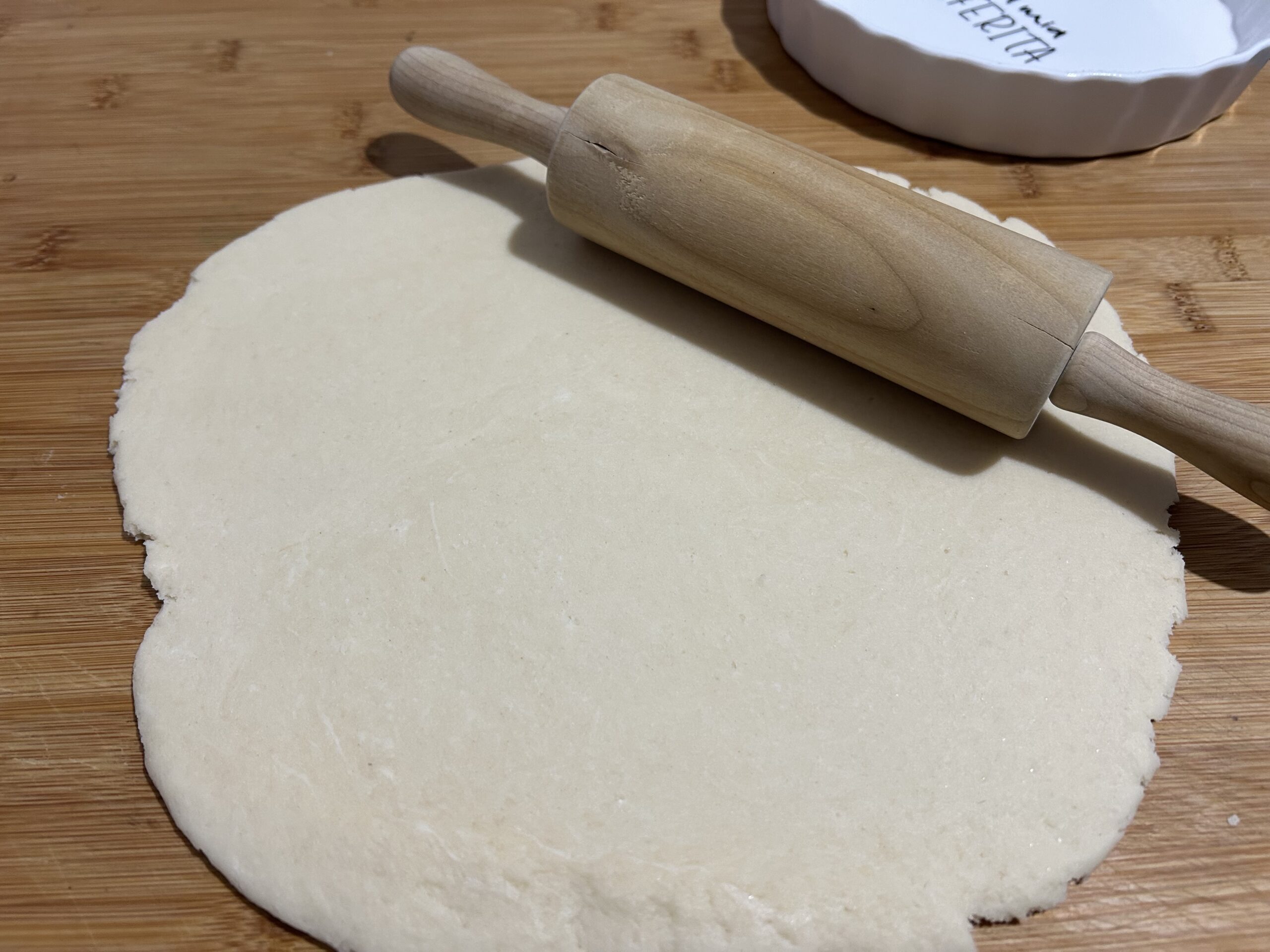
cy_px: 476
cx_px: 635
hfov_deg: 67.3
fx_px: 954
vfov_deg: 53.1
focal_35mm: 26
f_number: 1.5
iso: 160
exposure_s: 1/60
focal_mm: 5.7
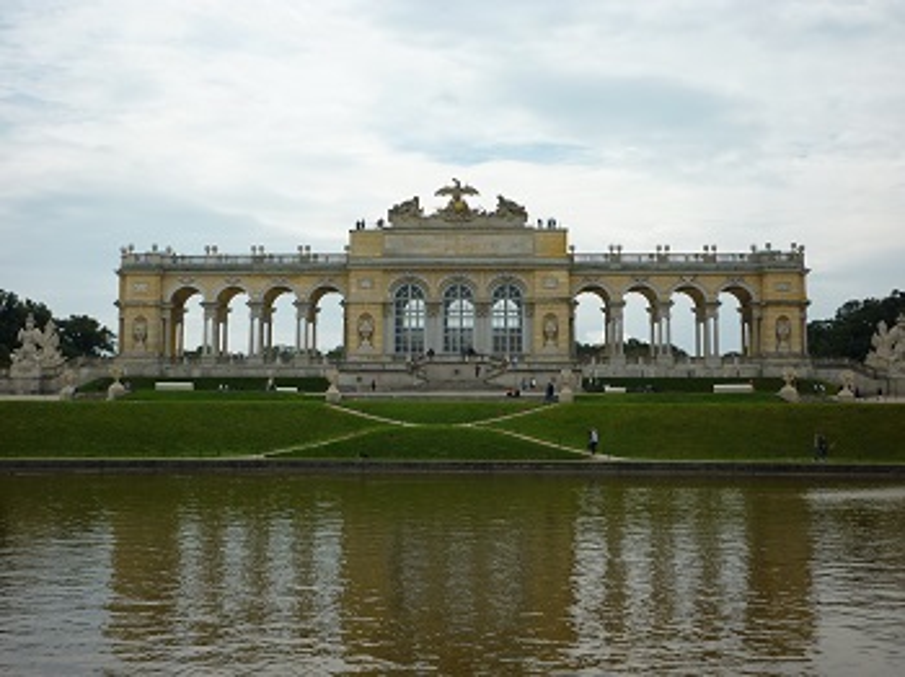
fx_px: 1019
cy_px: 338
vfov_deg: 36.8
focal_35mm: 39
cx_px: 452
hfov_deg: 47.9
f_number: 8
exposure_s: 1/320
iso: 80
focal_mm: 6.4
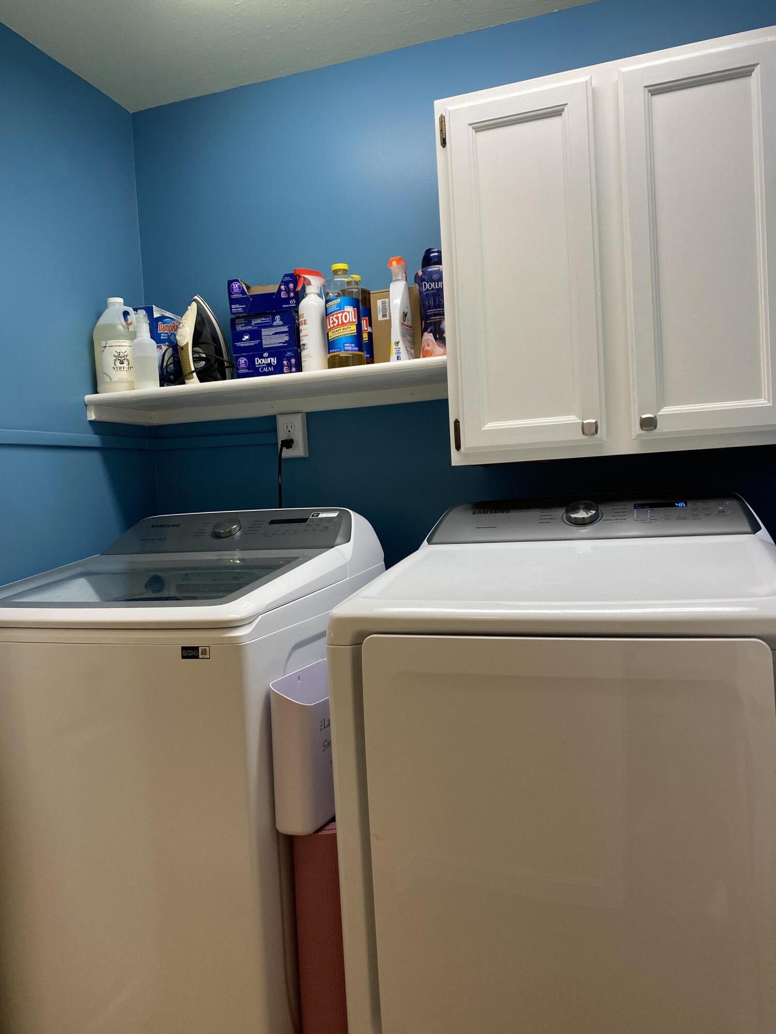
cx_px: 388
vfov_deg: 67.3
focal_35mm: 26
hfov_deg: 53.1
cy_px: 517
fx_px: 777
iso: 100
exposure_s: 1/120
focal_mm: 4.25
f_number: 1.8
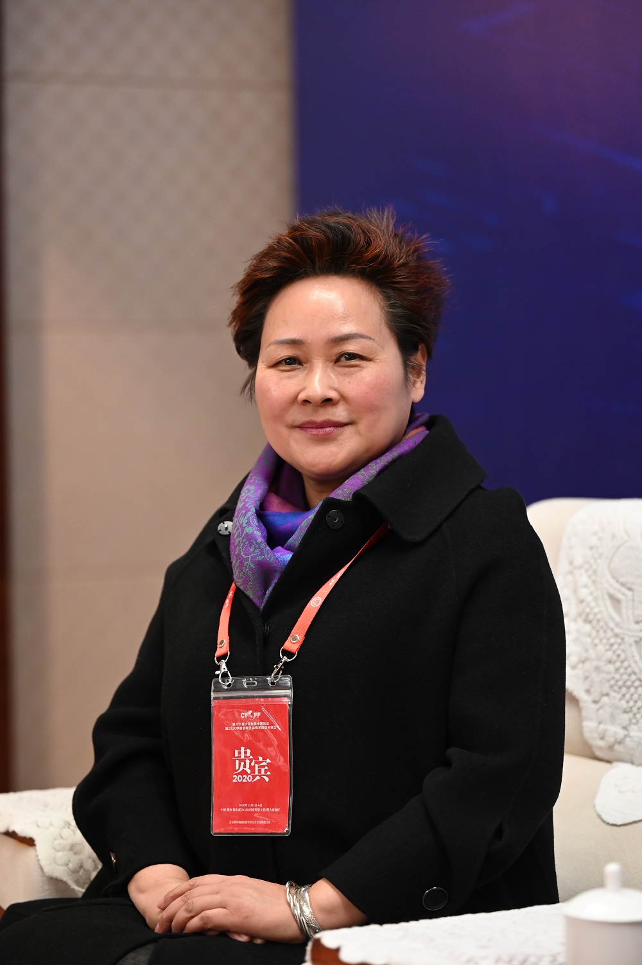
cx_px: 321
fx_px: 2543
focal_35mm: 95
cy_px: 482
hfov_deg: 14.4
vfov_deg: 21.5
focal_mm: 95
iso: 2000
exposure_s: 1/125
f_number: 2.8
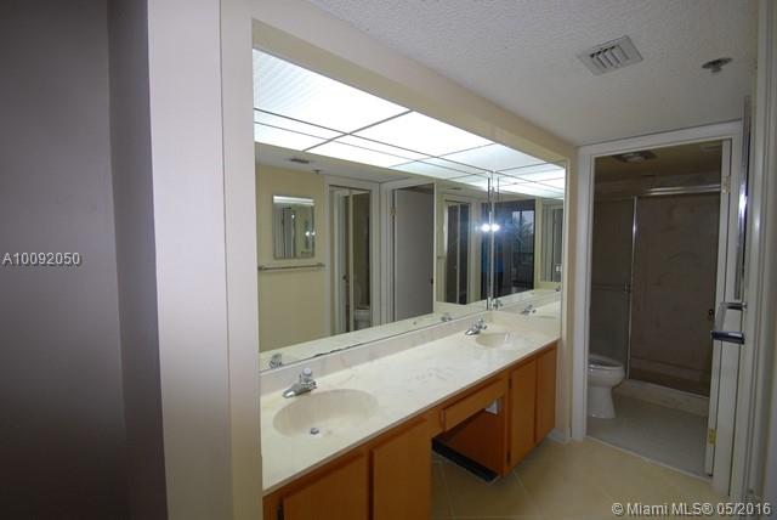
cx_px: 388
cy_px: 260
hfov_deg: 100.3
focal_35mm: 15
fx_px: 324
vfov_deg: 77.4
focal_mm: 10
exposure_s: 1/60
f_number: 5.6
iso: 400
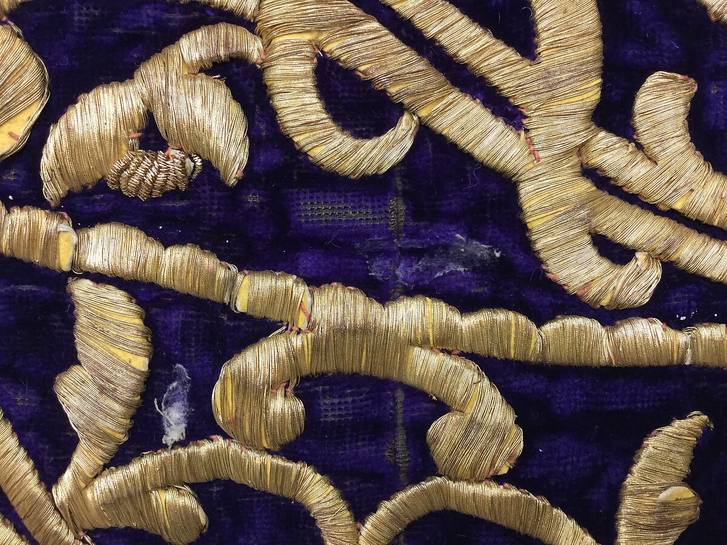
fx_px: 651
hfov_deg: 58.4
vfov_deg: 45.4
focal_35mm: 31
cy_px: 272
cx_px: 364
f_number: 2.4
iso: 64
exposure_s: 1/30
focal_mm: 3.3
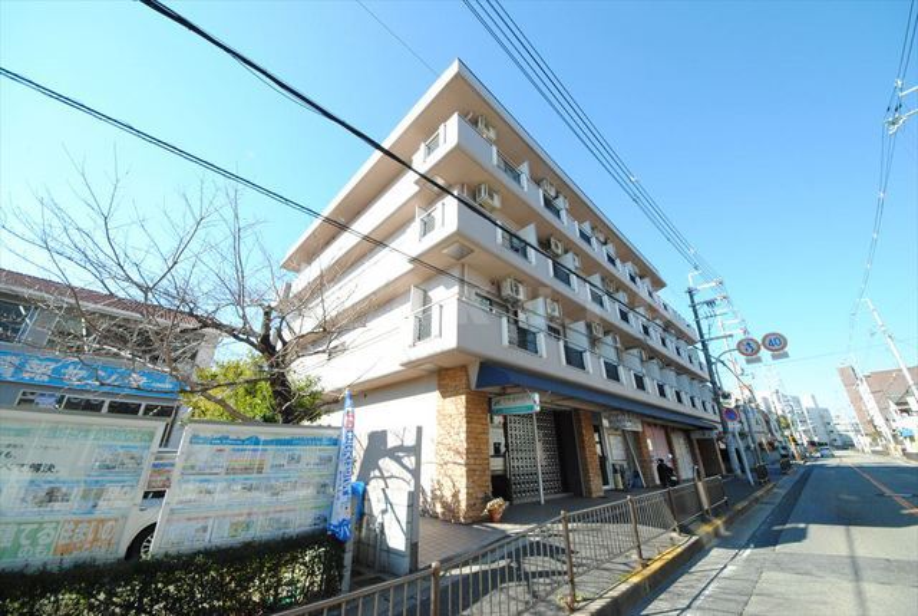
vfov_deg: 90.2
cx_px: 459
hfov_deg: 112.5
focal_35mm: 12
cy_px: 308
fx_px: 306
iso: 800
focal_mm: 8
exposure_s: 1/400
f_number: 10
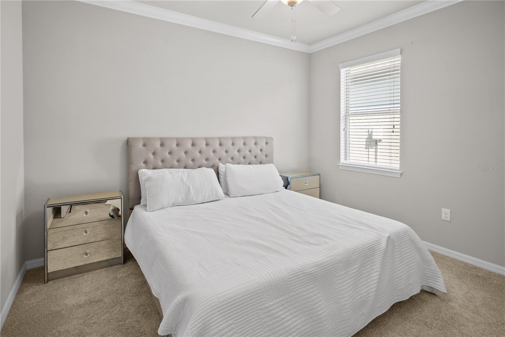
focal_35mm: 18
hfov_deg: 90.0
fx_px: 252
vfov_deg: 67.4
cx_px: 252
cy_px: 168
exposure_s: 1
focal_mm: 12
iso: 100
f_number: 3.5
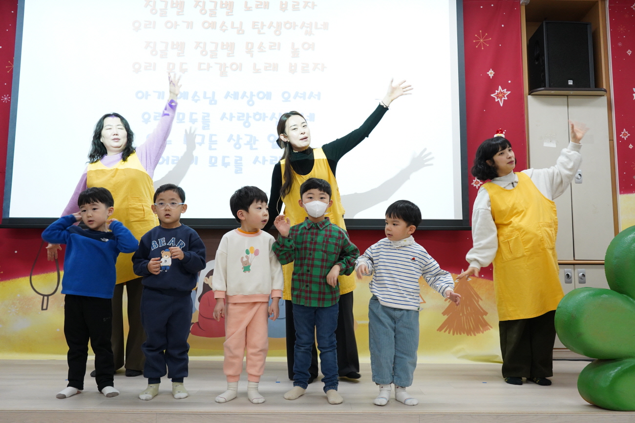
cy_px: 212
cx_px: 318
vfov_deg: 43.6
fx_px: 529
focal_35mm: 30
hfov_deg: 61.9
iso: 2500
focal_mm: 30
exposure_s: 1/80
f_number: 7.1
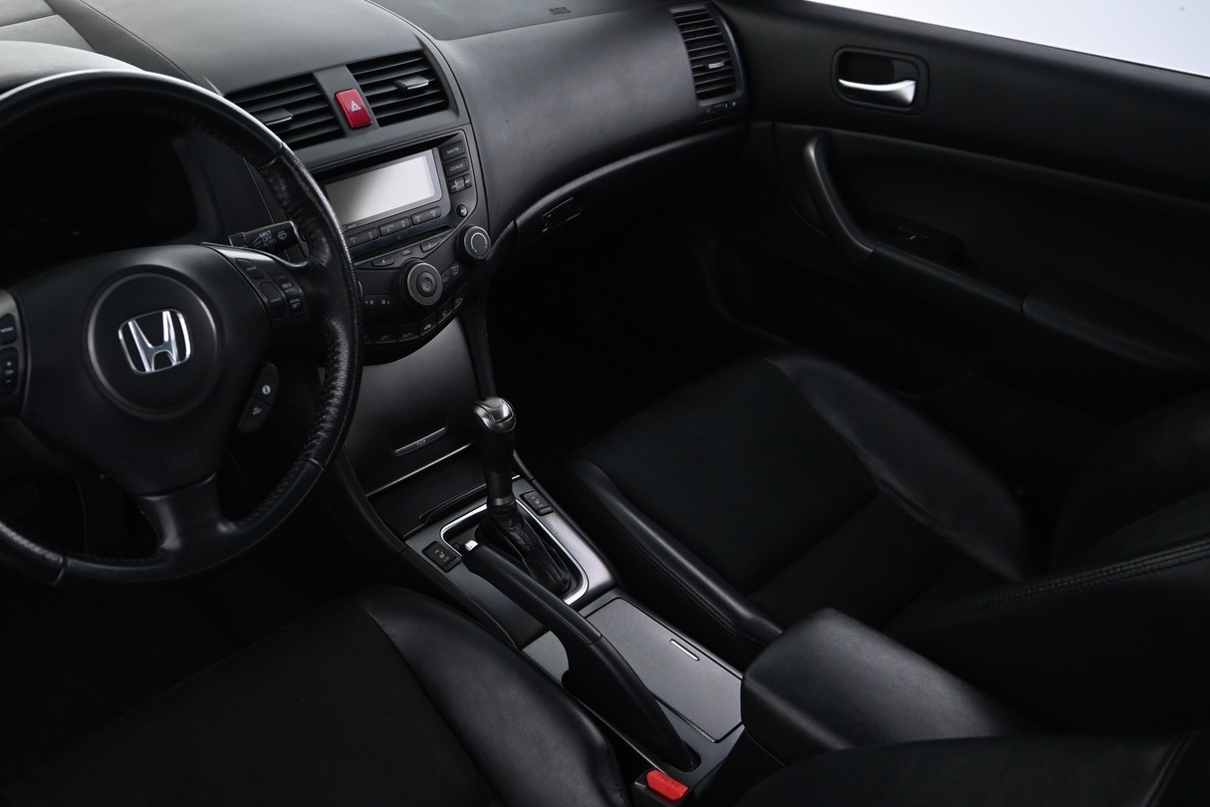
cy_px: 476
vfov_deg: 41.0
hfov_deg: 57.6
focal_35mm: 32
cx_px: 413
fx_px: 1075
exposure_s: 1/15
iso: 1600
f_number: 3.5
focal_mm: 16
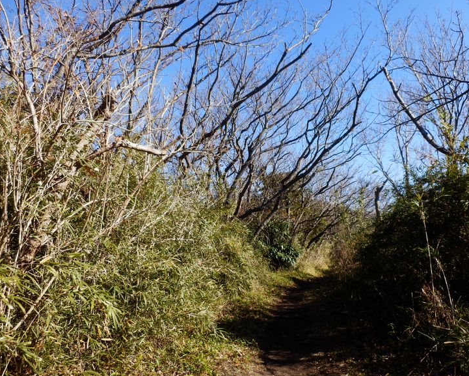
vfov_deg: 54.9
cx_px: 258
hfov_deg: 65.9
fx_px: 361
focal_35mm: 26
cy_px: 194
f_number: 3
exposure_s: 1/640
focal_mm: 4.2
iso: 80
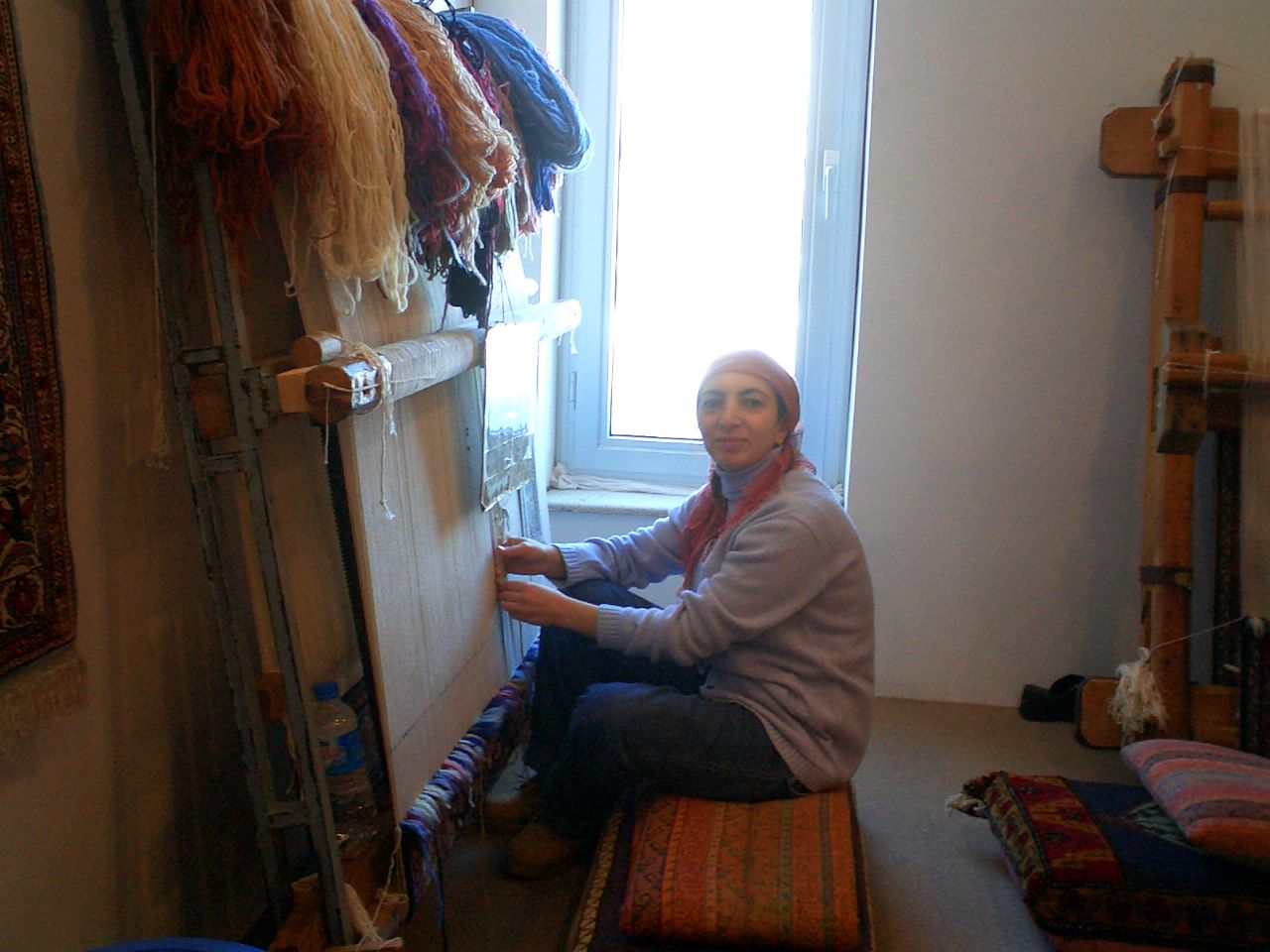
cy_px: 476
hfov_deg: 50.1
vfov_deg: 38.7
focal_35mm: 37
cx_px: 635
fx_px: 1357
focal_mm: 5.6
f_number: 3.5
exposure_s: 1/40
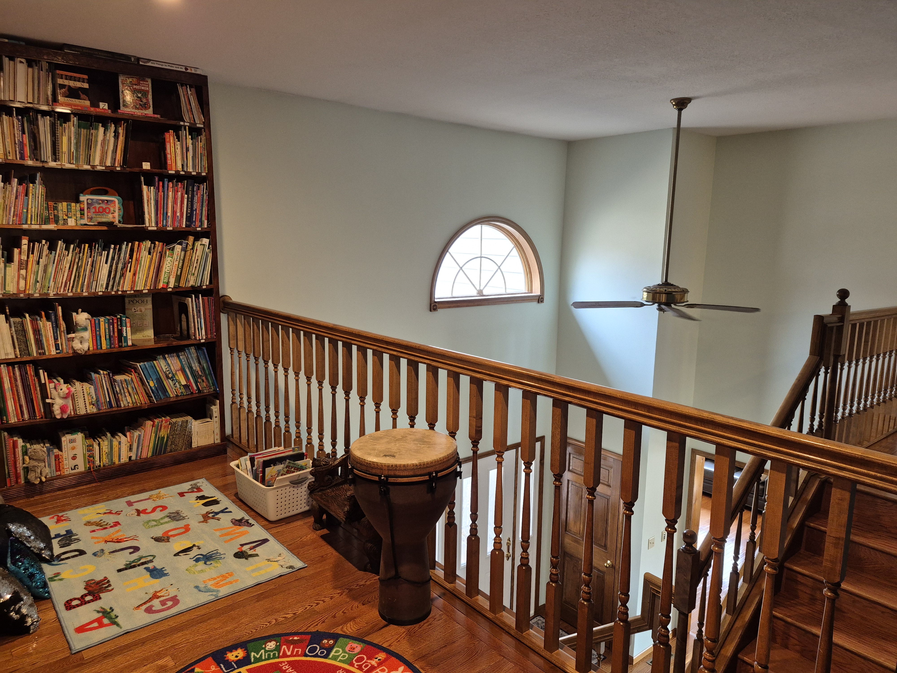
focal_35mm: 23
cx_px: 448
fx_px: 596
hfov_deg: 73.9
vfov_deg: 58.9
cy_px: 336
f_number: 1.8
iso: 320
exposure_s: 1/120
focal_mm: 5.4
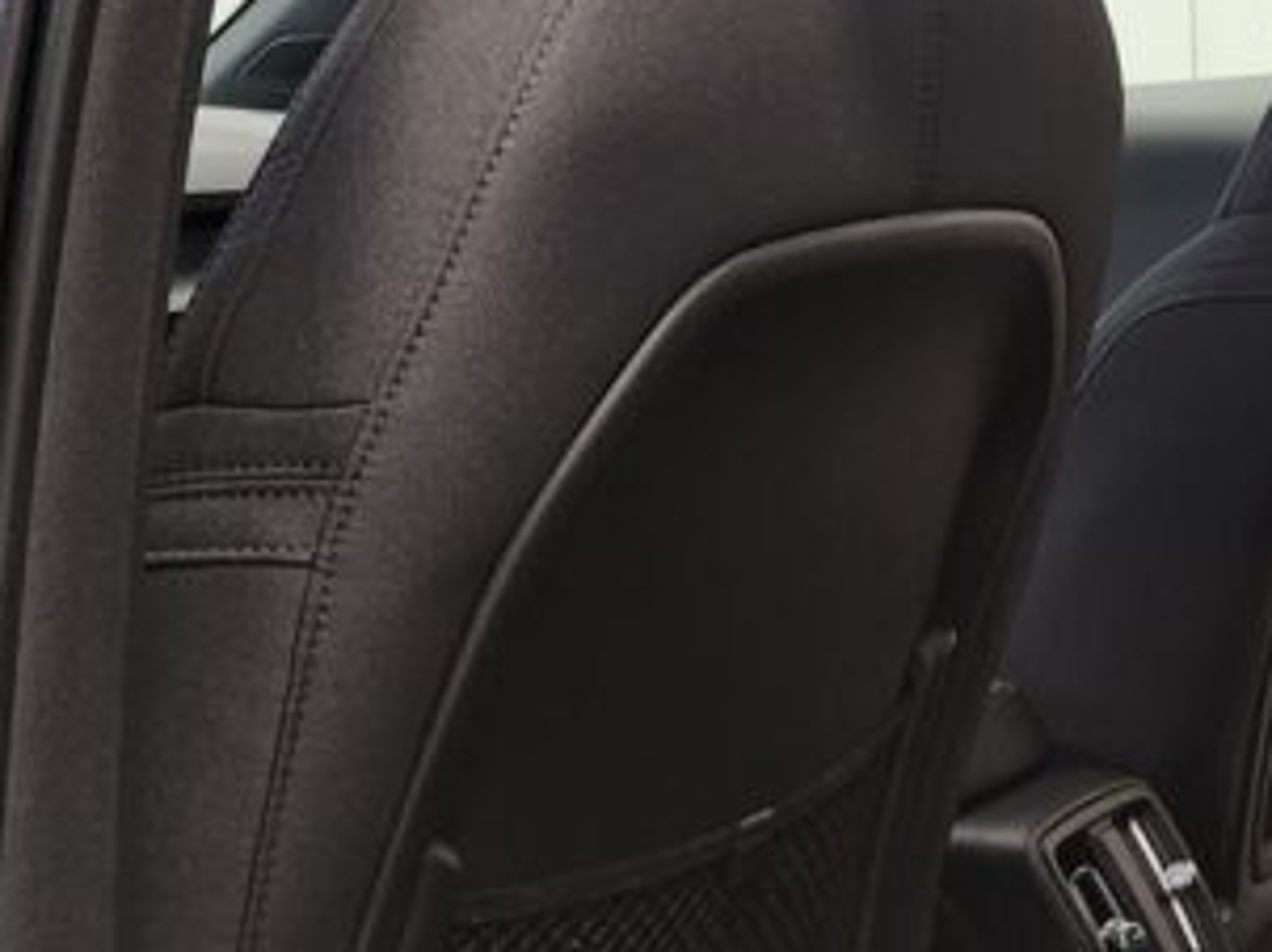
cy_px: 417
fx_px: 2864
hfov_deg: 23.3
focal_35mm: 78
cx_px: 1449
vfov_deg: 18.9
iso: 400
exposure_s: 1/100
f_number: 1.8
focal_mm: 5.4
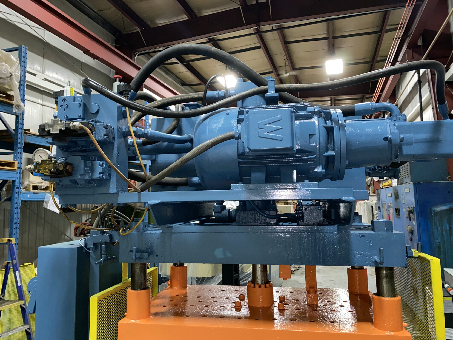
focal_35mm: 26
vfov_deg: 53.1
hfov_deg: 67.3
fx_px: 340
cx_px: 226
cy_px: 170
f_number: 1.8
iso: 64
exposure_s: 1/15
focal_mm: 4.25
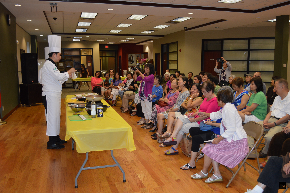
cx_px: 145
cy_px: 96
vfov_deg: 39.9
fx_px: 266
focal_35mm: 33
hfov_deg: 57.3
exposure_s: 1/60
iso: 400
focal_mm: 22
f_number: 3.8
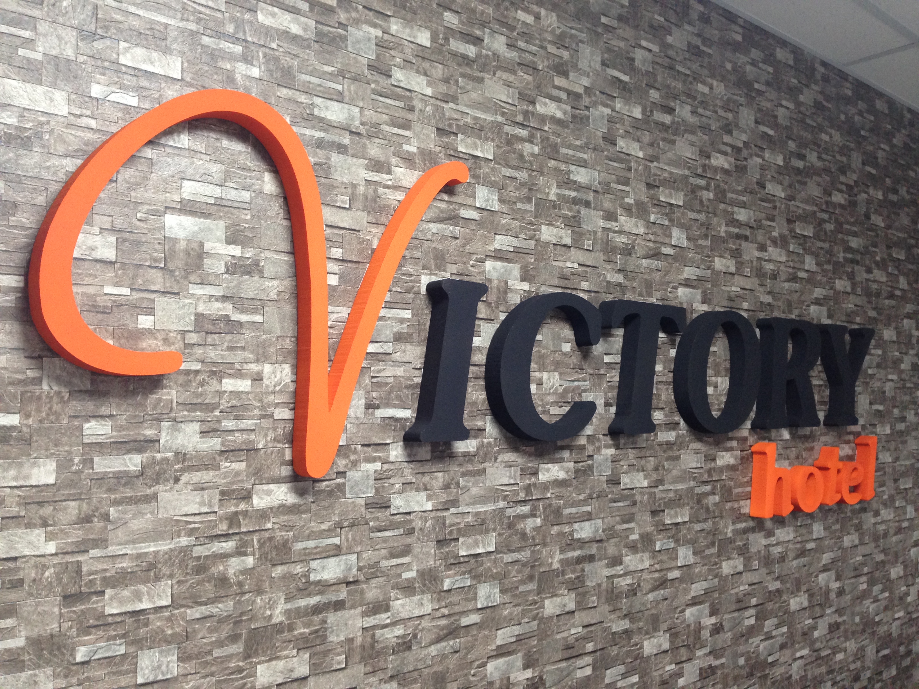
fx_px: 876
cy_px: 344
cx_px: 460
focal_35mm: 33
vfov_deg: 42.9
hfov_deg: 55.4
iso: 160
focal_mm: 4.12
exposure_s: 1/20
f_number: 2.4
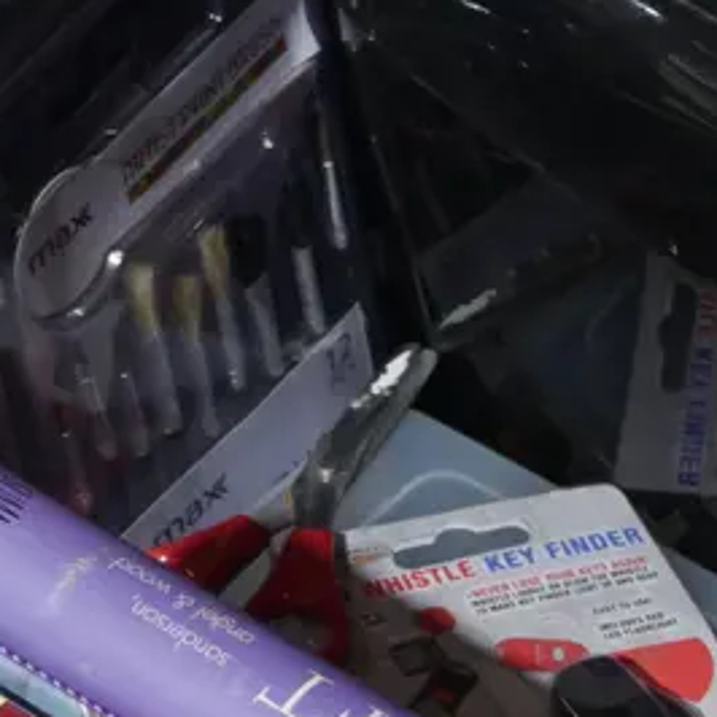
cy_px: 710
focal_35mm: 170
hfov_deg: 10.3
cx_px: 507
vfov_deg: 10.2
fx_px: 3984
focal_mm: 25
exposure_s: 1/60
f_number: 5.3
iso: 1250
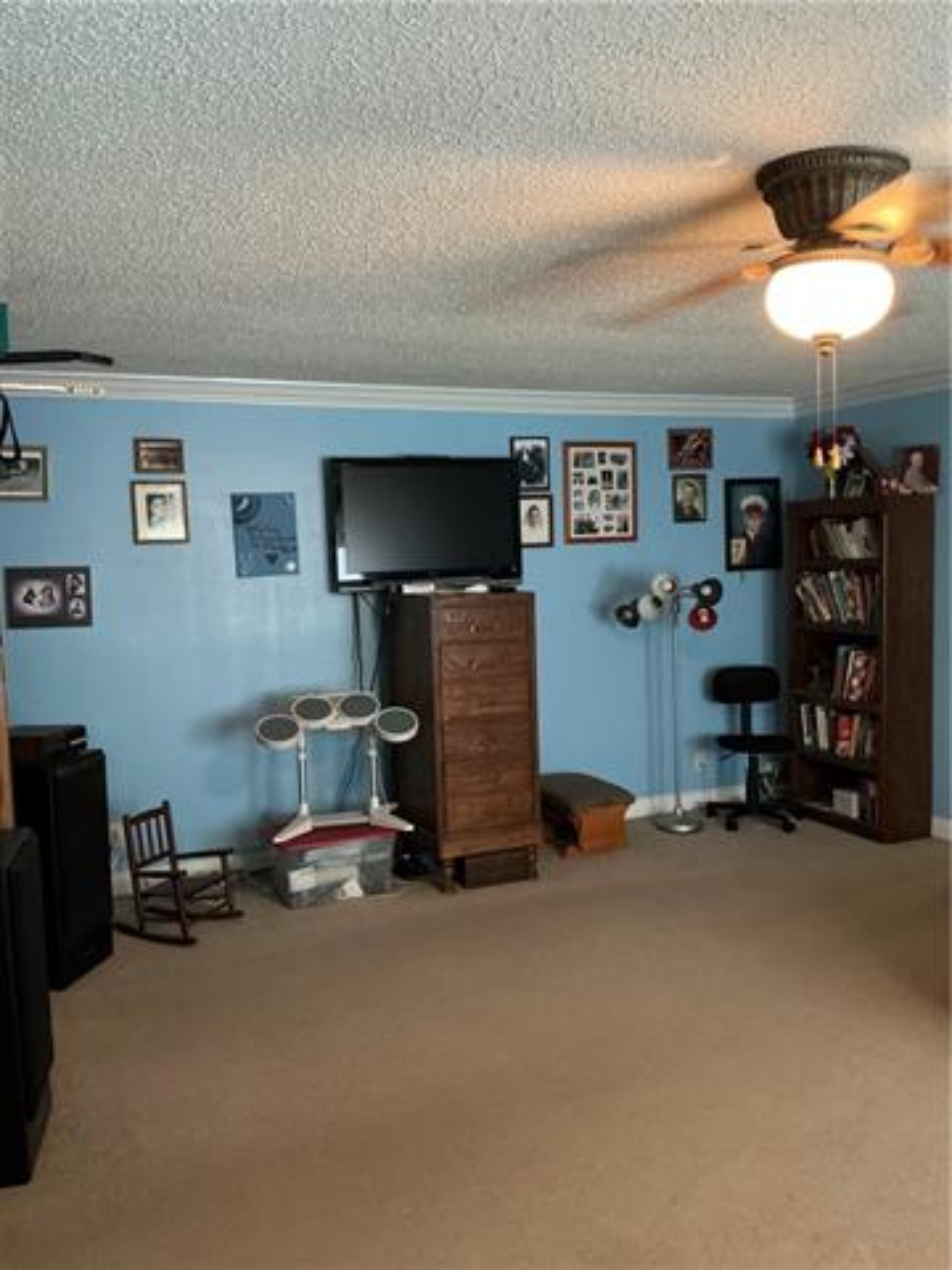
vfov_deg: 63.4
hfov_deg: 49.7
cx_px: 476
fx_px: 1027
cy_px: 635
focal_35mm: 28
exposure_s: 1/30
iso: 500
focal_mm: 3
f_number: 1.8
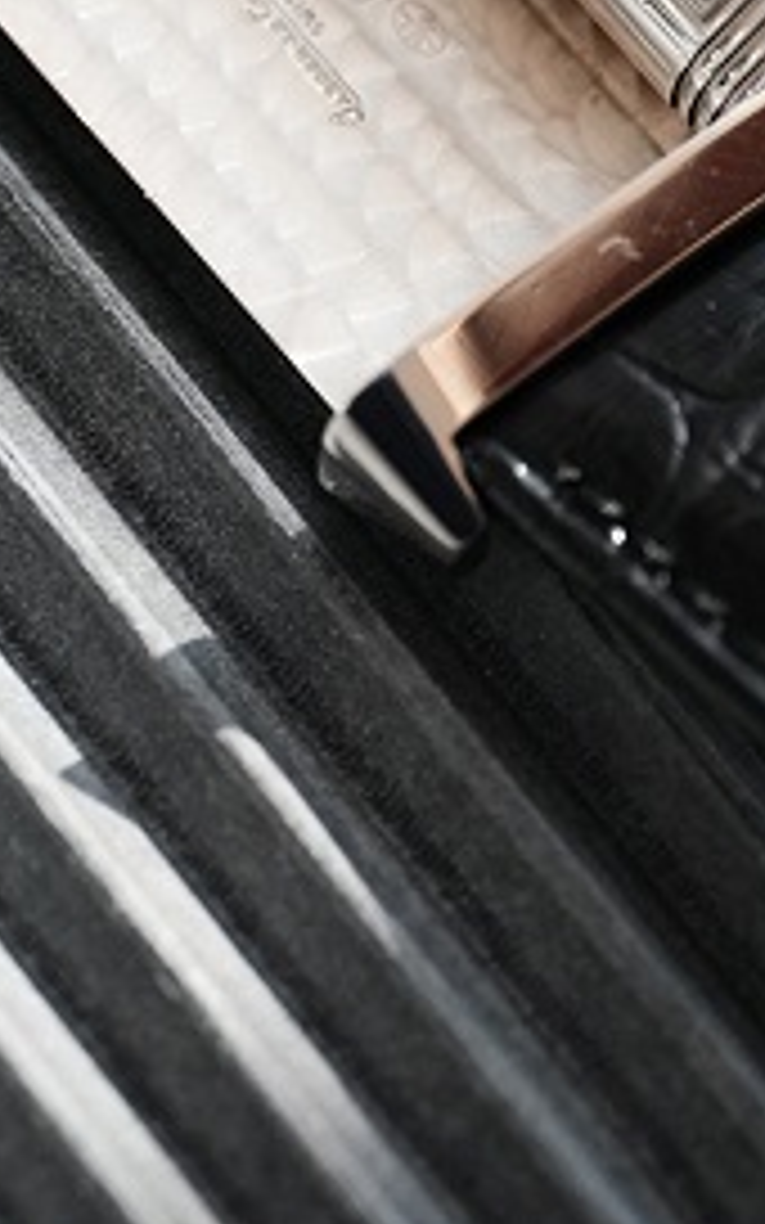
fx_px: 9207
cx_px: 477
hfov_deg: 4.8
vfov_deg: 7.6
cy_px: -160
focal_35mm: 276
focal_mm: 105
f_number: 4
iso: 3200
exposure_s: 1/250
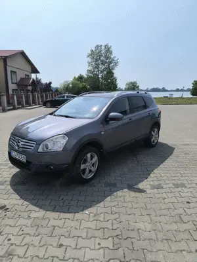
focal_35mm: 23
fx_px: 175
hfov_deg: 58.9
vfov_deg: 73.9
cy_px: 131
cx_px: 98
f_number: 1.65
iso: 50
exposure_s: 1/1720
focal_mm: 6.14
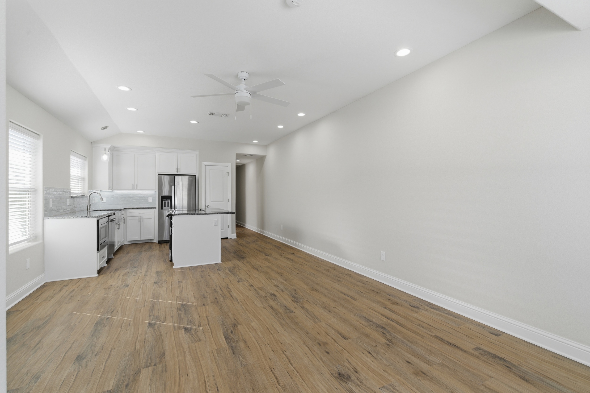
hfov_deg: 96.7
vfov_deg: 73.8
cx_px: 295
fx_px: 262
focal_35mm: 16
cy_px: 196
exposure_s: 1/30
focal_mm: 16
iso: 100
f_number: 9
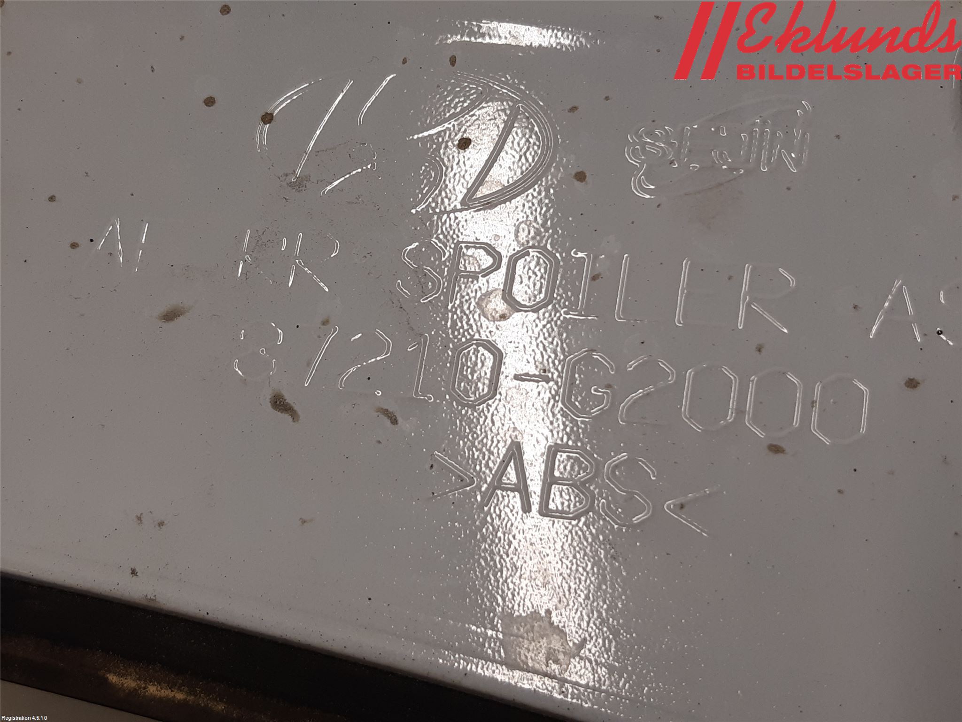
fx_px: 723
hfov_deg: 67.3
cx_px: 481
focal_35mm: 26
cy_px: 361
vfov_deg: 53.1
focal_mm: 3.93
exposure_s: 1/100
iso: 64
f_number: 1.7
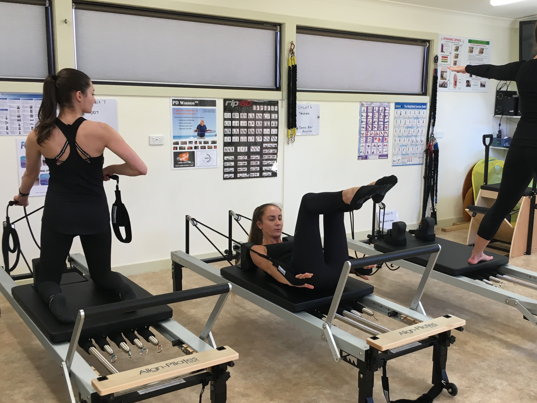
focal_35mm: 40
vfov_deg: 35.9
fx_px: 620
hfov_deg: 46.1
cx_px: 358
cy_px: 213
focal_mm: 4.15
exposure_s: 1/33
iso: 40
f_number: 2.2
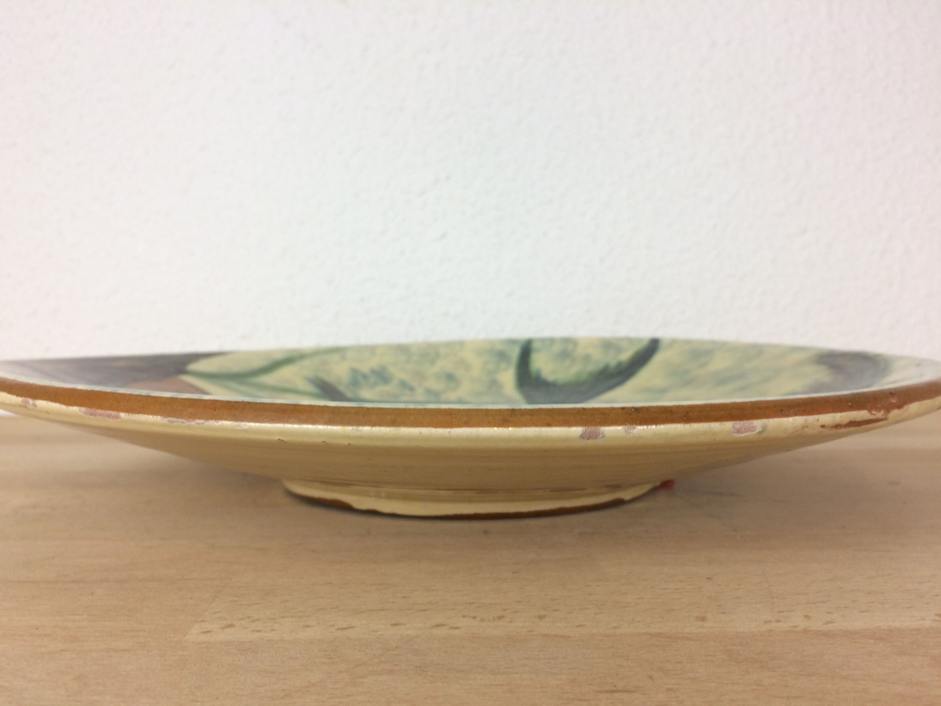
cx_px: 470
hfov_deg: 61.7
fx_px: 788
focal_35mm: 29
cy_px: 353
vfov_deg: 48.2
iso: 40
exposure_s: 1/50
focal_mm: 4.15
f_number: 2.2
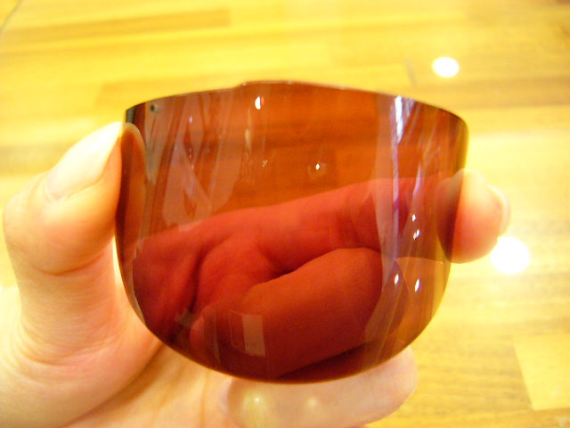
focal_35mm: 35
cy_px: 214
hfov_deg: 52.6
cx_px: 285
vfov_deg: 40.7
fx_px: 576
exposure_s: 1/8
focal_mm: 5.8
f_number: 2.8
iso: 200
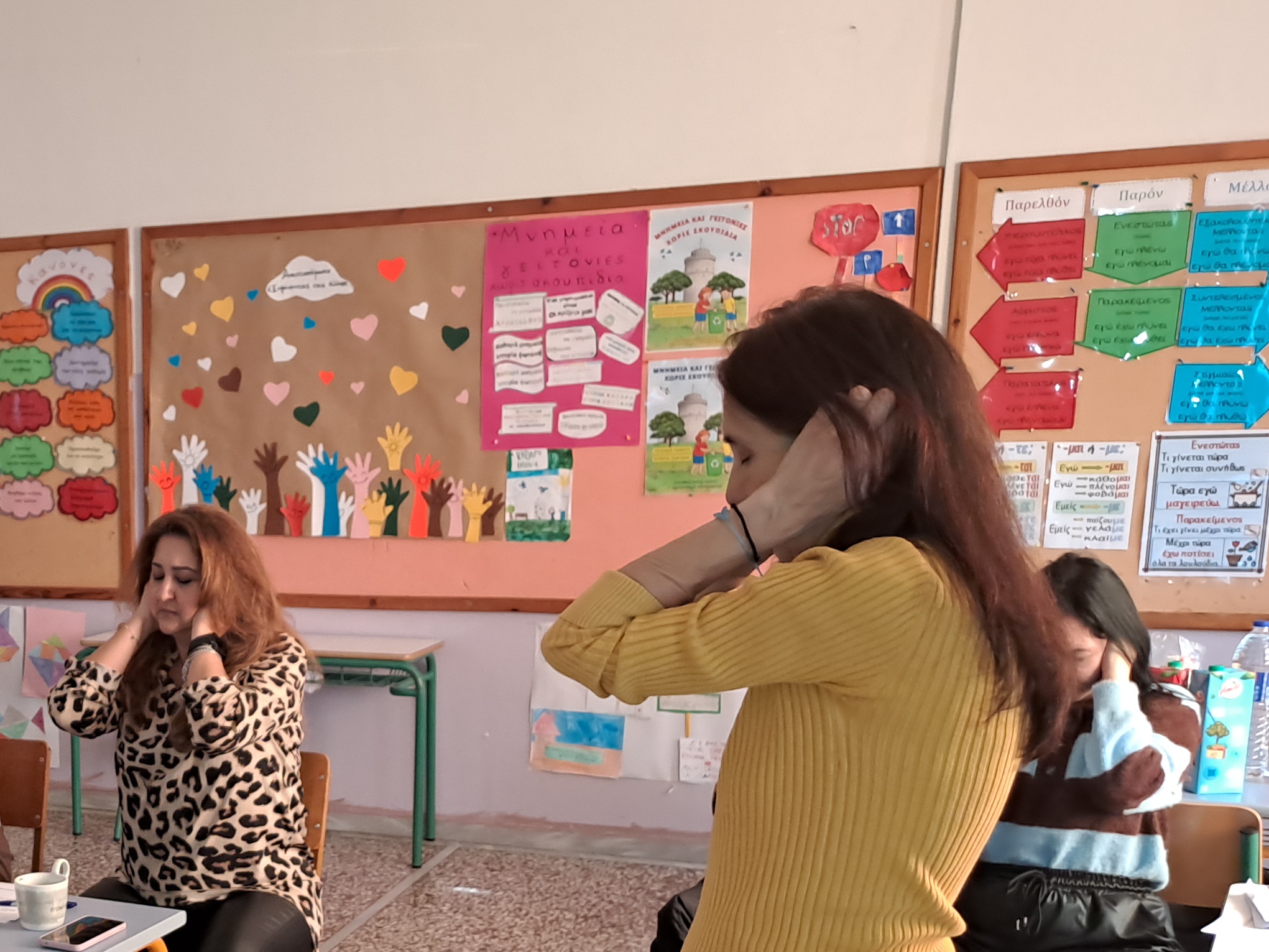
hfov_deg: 35.9
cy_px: 816
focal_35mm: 49
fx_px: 1796
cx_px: 68
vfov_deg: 28.8
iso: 320
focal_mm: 4.65
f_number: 1.8
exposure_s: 1/50
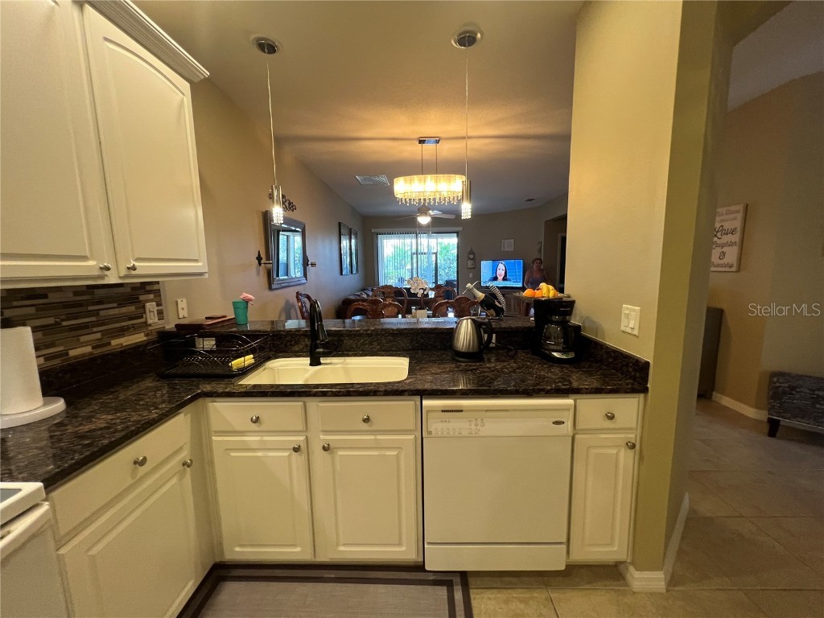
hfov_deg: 106.2
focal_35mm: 13
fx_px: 309
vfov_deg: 89.9
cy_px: 309
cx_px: 412
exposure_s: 1/60
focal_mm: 1.57
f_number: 1.8
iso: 250
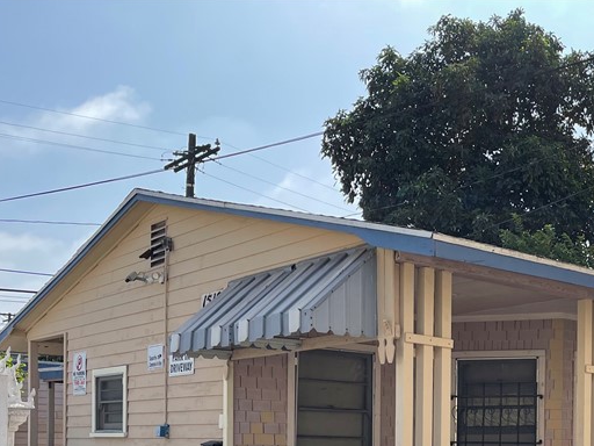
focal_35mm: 52
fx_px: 892
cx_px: 494
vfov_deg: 26.6
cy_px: 443
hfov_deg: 35.4
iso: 32
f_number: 1.6
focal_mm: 5.1
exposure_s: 1/3663
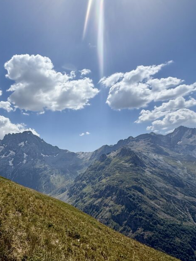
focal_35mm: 23
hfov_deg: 56.0
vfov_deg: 73.2
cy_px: 156
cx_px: 49
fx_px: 174
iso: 50
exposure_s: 1/4762
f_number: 2.2
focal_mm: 2.22
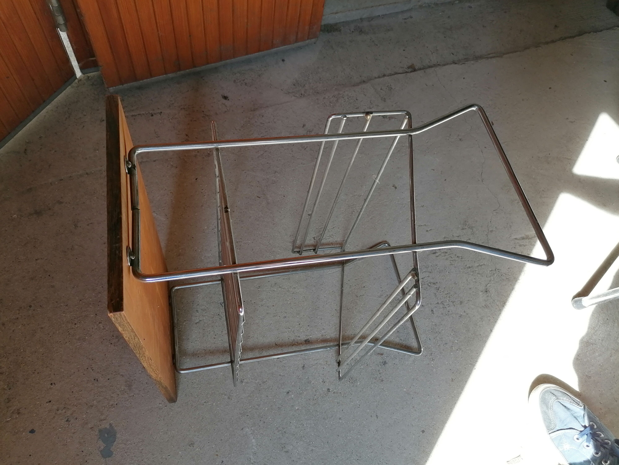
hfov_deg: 65.3
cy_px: 232
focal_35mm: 27
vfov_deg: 51.4
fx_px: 483
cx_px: 310
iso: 50
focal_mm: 4.75
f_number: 1.8
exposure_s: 1/112
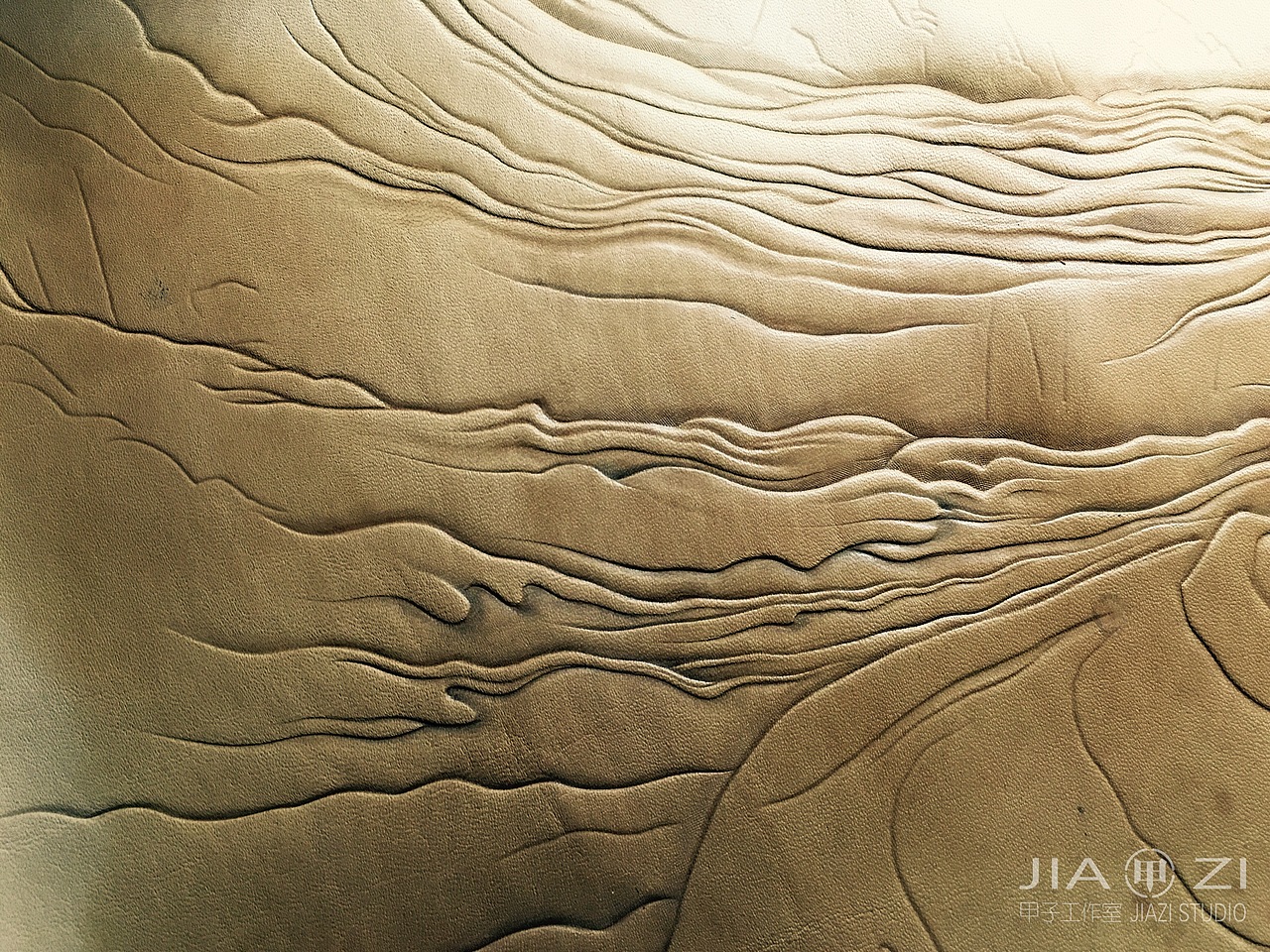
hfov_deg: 61.7
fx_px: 1064
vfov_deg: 48.2
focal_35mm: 29
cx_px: 635
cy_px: 476
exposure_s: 1/30
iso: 125
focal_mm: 4.15
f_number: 2.2
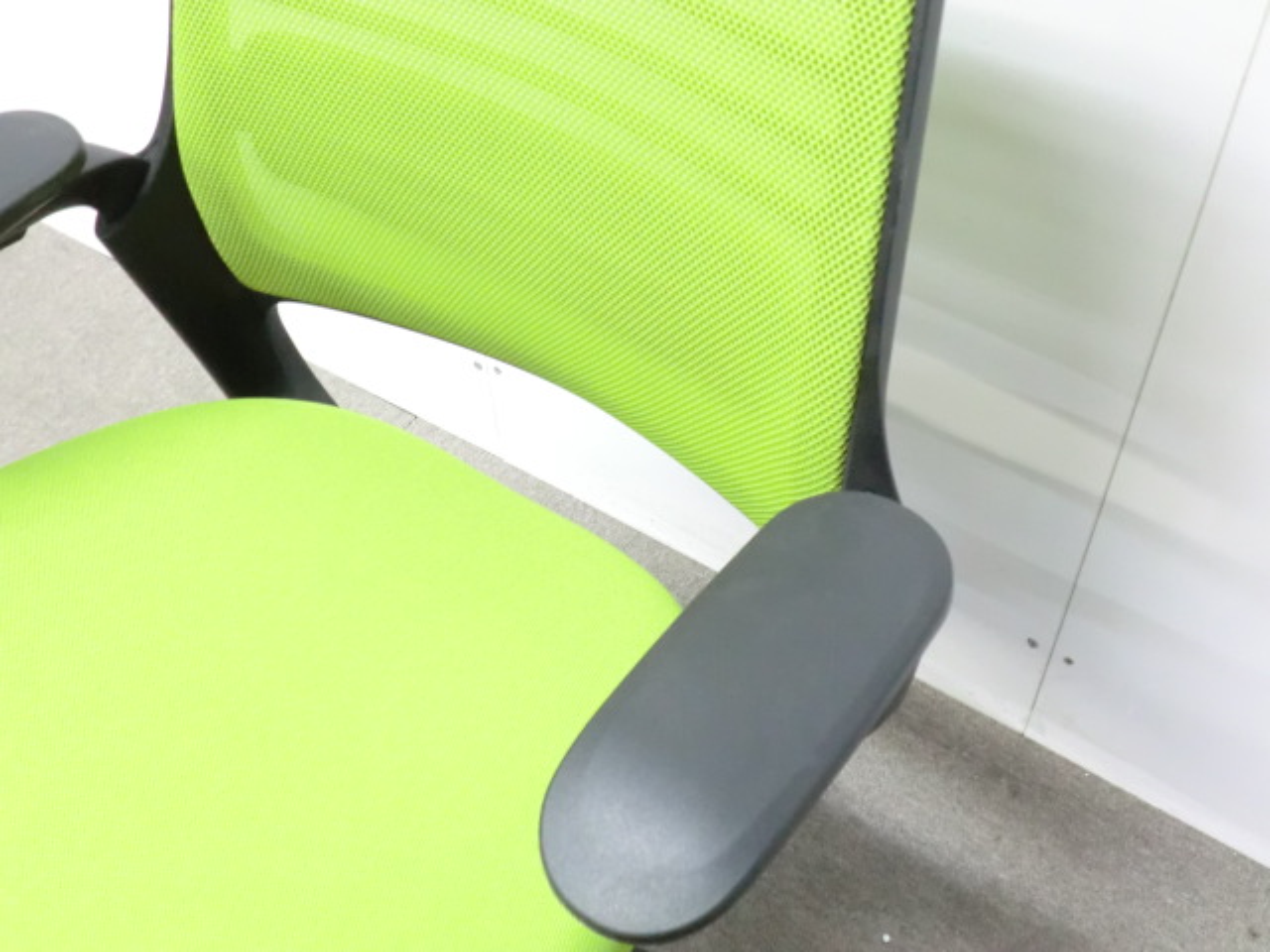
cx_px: 635
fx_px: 1394
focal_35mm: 38
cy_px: 476
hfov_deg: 49.0
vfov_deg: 37.7
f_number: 3.9
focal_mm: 6.9
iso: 800
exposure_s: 1/15
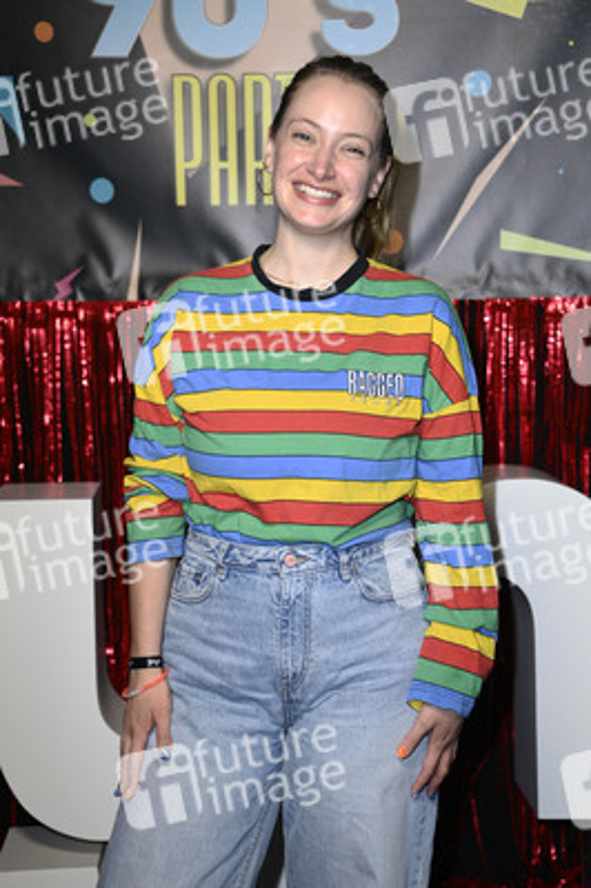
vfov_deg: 29.7
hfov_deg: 20.0
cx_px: 296
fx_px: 1677
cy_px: 444
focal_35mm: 68
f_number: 5.6
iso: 1600
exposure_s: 1/250
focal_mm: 68
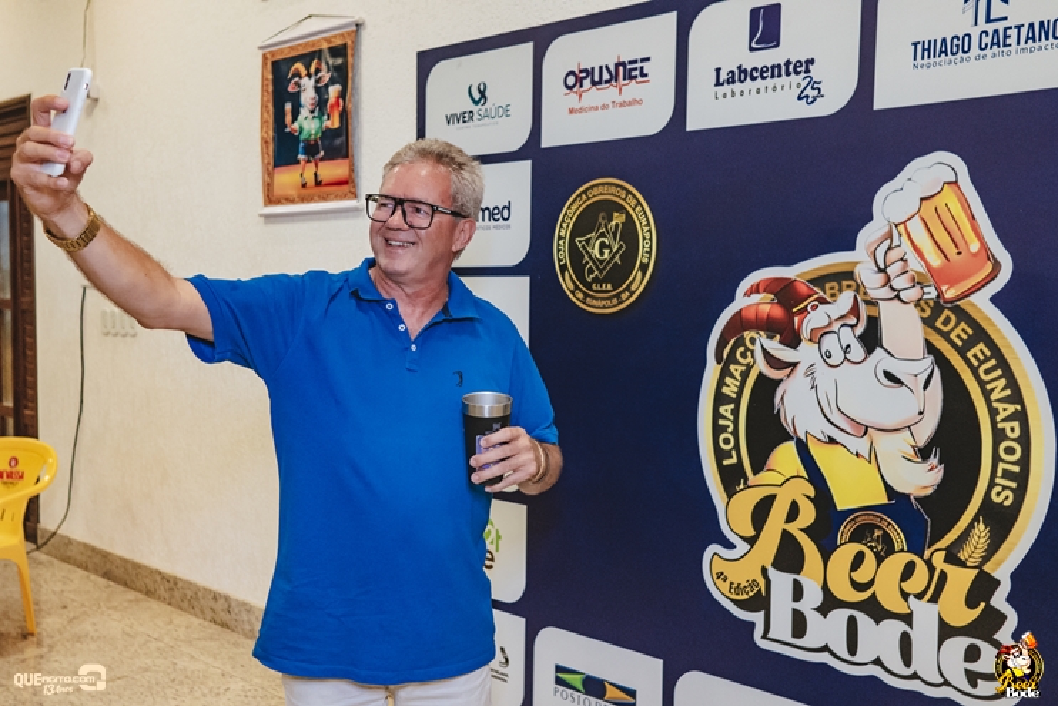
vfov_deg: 36.9
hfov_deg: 53.1
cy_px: 353
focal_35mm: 36
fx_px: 1058
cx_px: 529
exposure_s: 1/400
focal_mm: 24
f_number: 2.5
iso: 2500
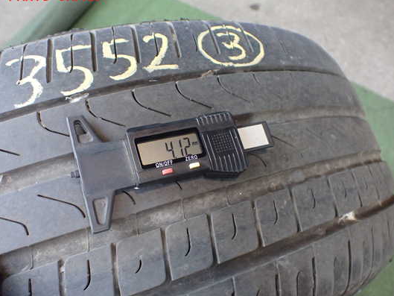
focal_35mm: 34
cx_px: 187
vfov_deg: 41.8
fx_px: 387
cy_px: 154
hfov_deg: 53.9
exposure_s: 1/125
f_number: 2.3
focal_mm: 5.4
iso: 500
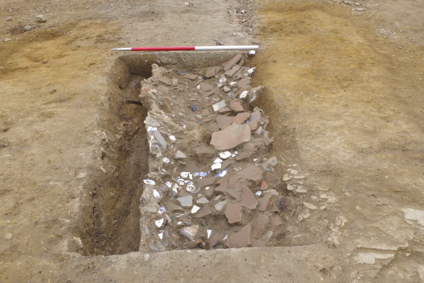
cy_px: 142
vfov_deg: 36.9
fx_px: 424
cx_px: 212
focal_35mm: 36
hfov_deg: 53.1
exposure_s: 1/100
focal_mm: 24
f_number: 5.6
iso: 100
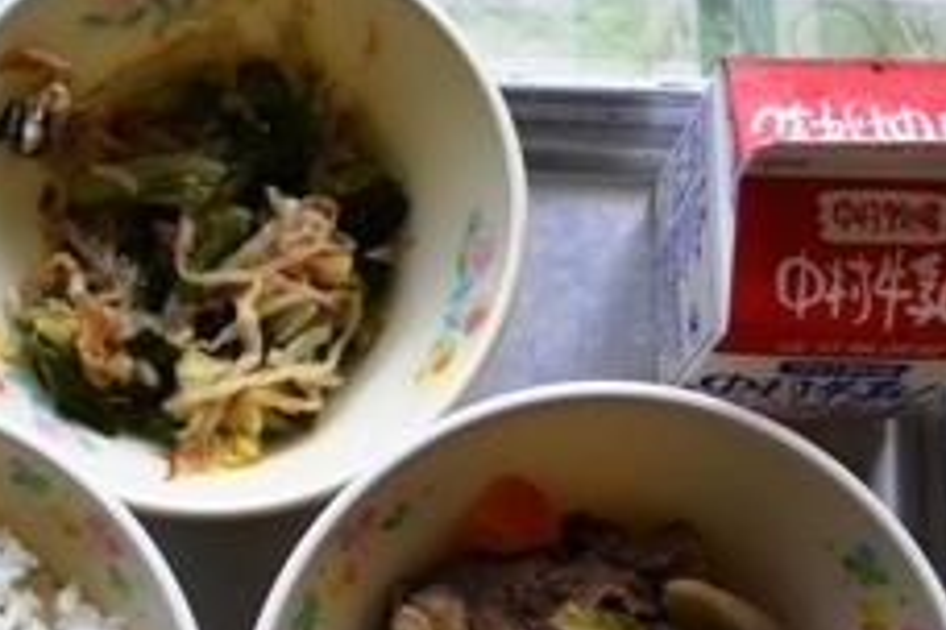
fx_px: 1393
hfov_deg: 37.1
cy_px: 541
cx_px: 303
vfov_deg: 24.9
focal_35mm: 53
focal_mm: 18
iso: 180
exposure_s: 1/125
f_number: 5.6
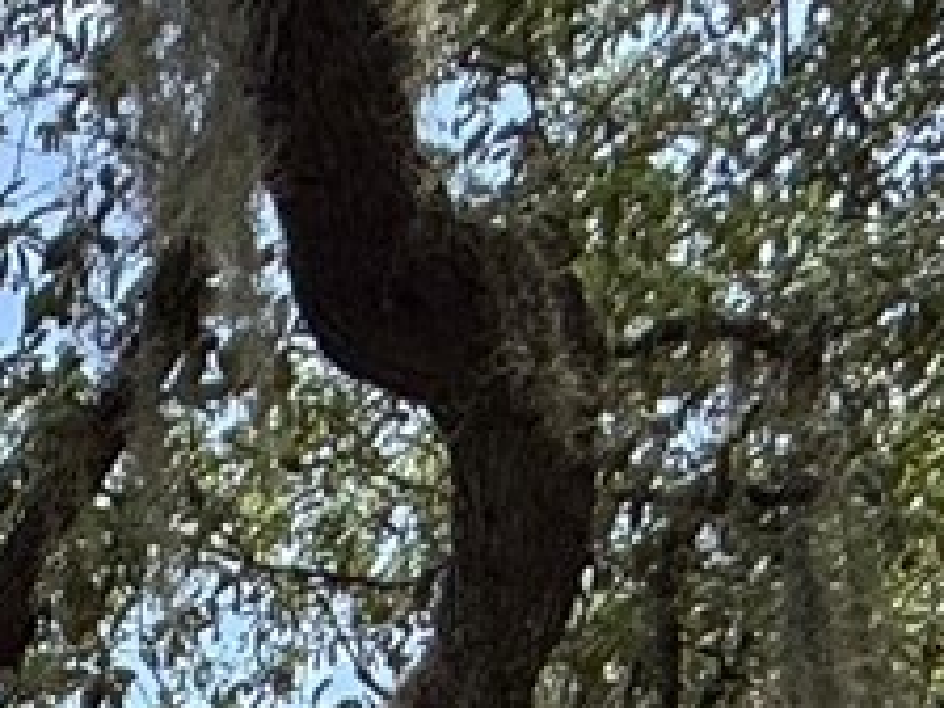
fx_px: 2727
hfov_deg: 13.7
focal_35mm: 100
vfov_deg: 9.2
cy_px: 2495
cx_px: -1361
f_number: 2.2
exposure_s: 1/1464
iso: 50
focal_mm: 2.22
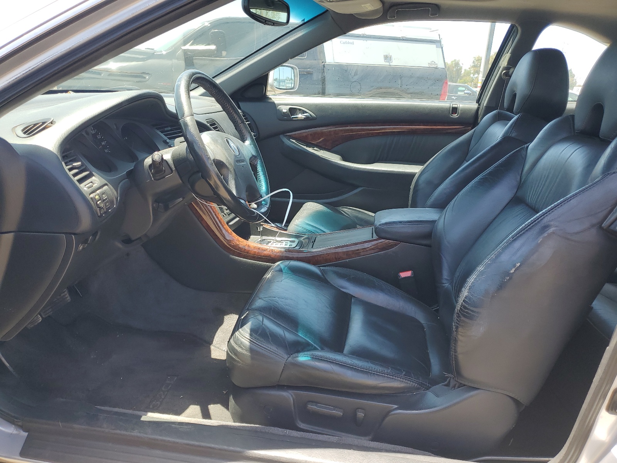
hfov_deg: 67.3
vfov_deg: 53.1
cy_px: 232
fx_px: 463
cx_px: 308
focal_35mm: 26
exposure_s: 1/455
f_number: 1.5
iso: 50
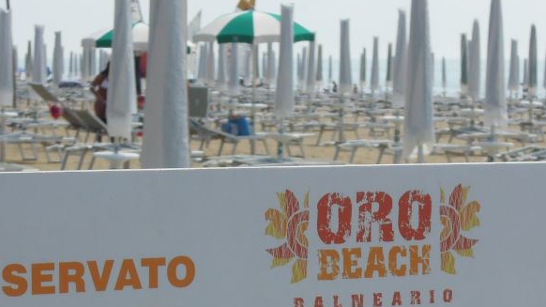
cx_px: 326
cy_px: 343
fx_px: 2359
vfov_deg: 7.4
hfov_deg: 13.2
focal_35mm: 163
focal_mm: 15.2
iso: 160
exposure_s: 1/1000
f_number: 5
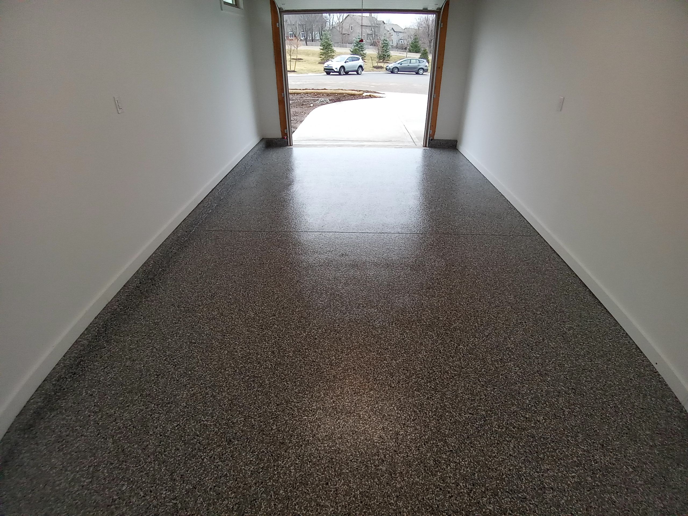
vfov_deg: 49.7
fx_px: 557
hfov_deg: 63.4
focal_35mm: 28
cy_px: 258
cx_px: 344
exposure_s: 1/60
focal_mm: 1.4
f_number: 2.2
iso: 100
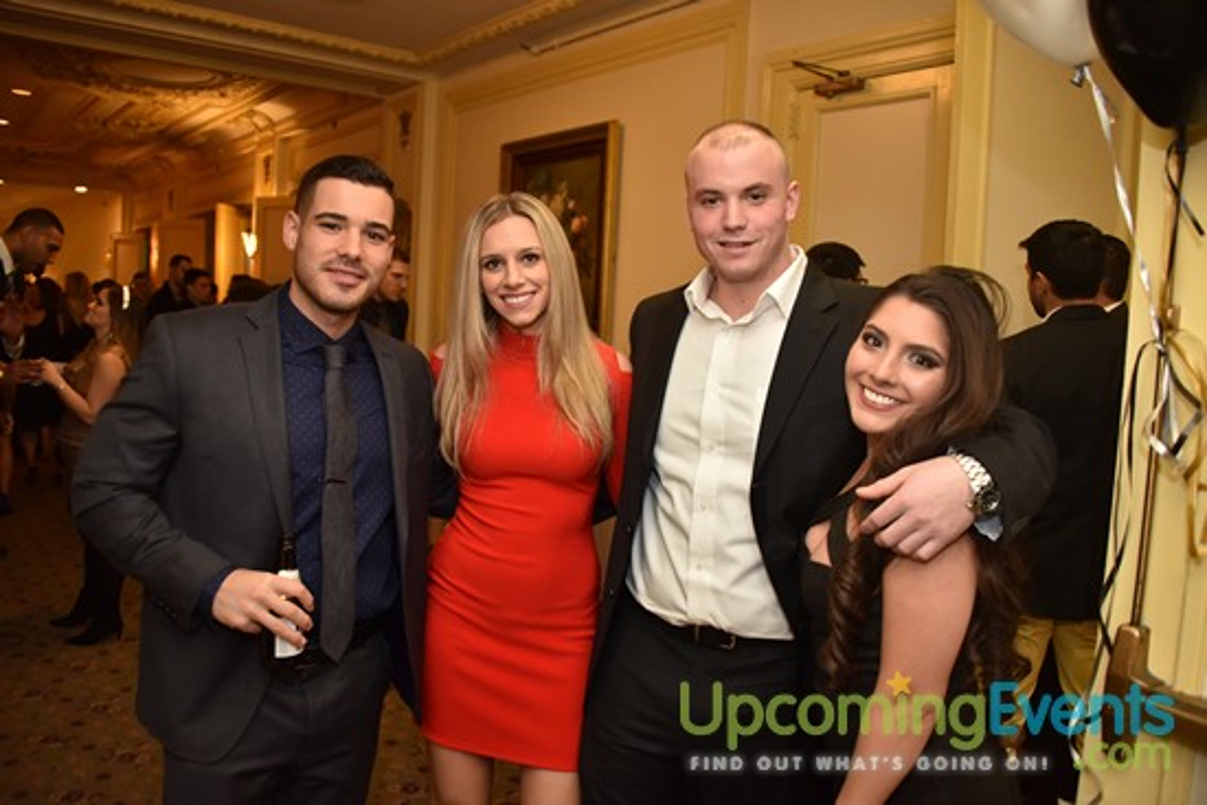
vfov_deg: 46.4
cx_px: 604
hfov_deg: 65.5
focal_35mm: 28
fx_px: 939
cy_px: 402
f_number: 3.5
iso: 1600
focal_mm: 28
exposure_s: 1/60
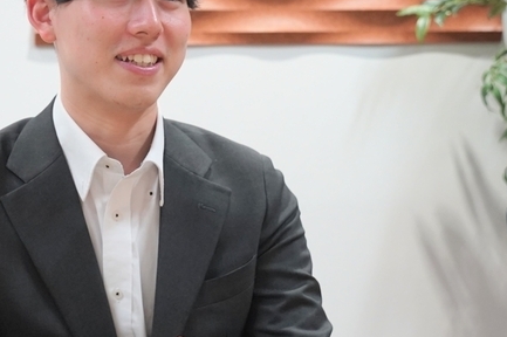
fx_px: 1379
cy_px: 167
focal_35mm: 98
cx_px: 61
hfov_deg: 20.5
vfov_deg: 13.9
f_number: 4
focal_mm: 35.4
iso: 1600
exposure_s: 1/160
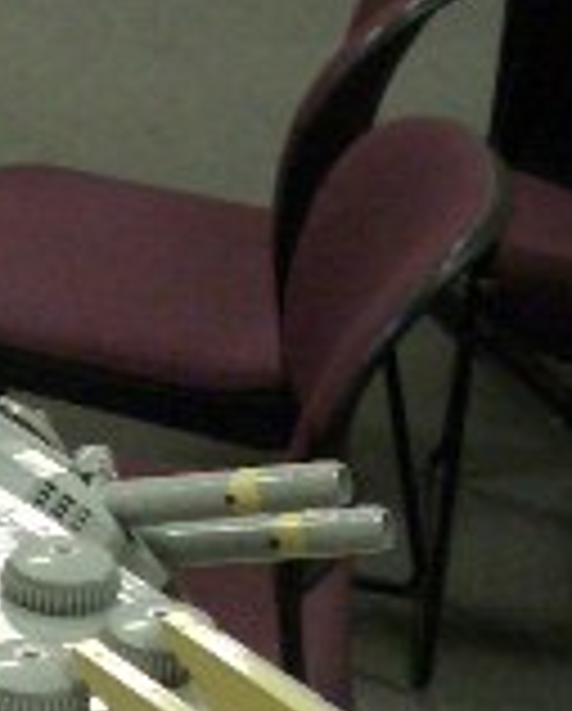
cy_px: 603
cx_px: -351
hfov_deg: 10.7
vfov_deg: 13.8
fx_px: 2912
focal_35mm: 138
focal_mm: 5.8
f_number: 2.6
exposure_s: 1/50
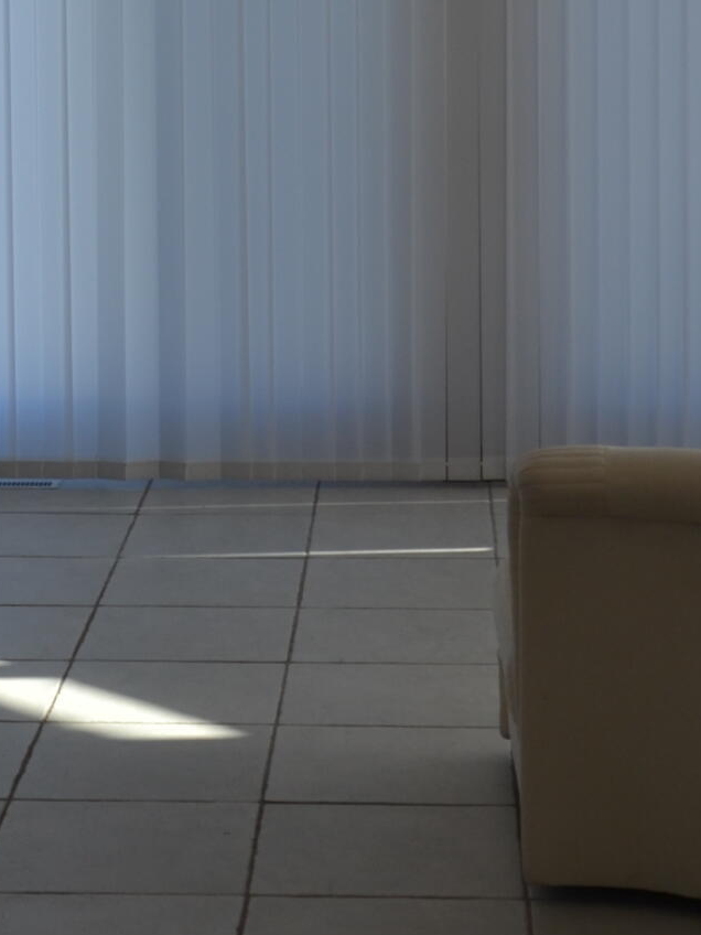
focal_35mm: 102
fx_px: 2754
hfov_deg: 14.5
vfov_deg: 18.8
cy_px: 8
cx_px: 227
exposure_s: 1/160
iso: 100
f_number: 6.3
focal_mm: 20
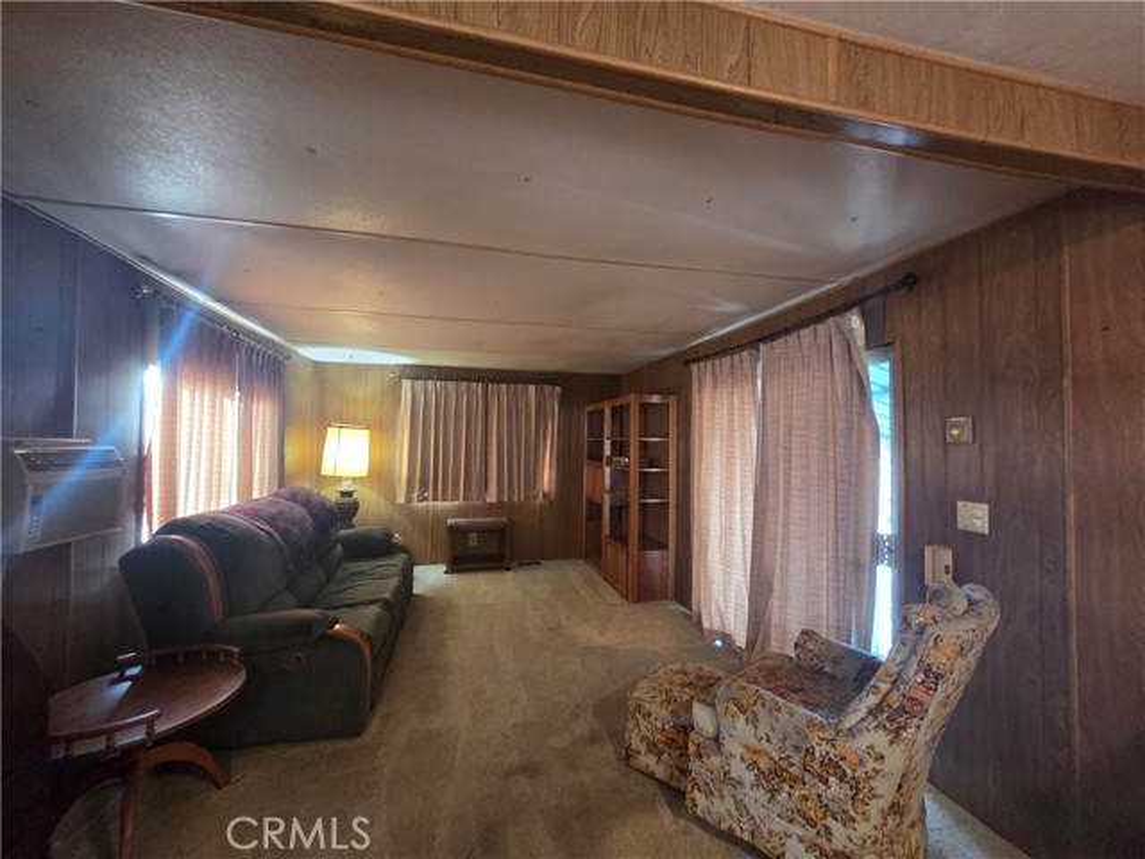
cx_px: 572
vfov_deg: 89.9
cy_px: 430
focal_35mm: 13
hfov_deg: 106.2
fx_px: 430
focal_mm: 2.2
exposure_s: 1/60
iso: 1000
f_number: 2.2
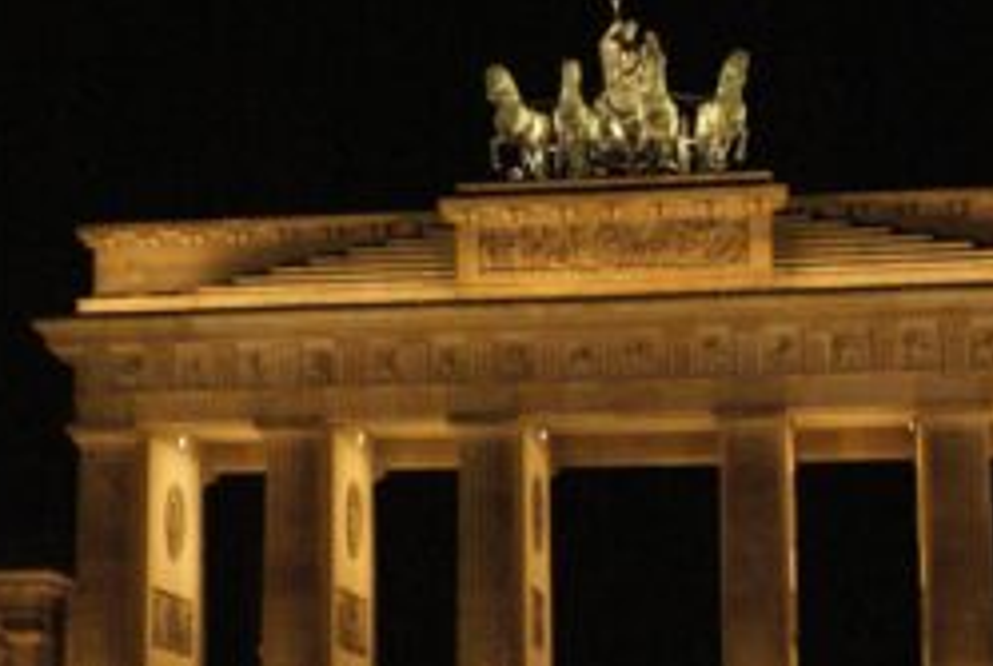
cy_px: 347
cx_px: 183
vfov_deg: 14.6
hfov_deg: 21.4
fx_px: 2597
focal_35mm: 94
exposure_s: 1/30
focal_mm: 26
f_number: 4.5
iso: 1600
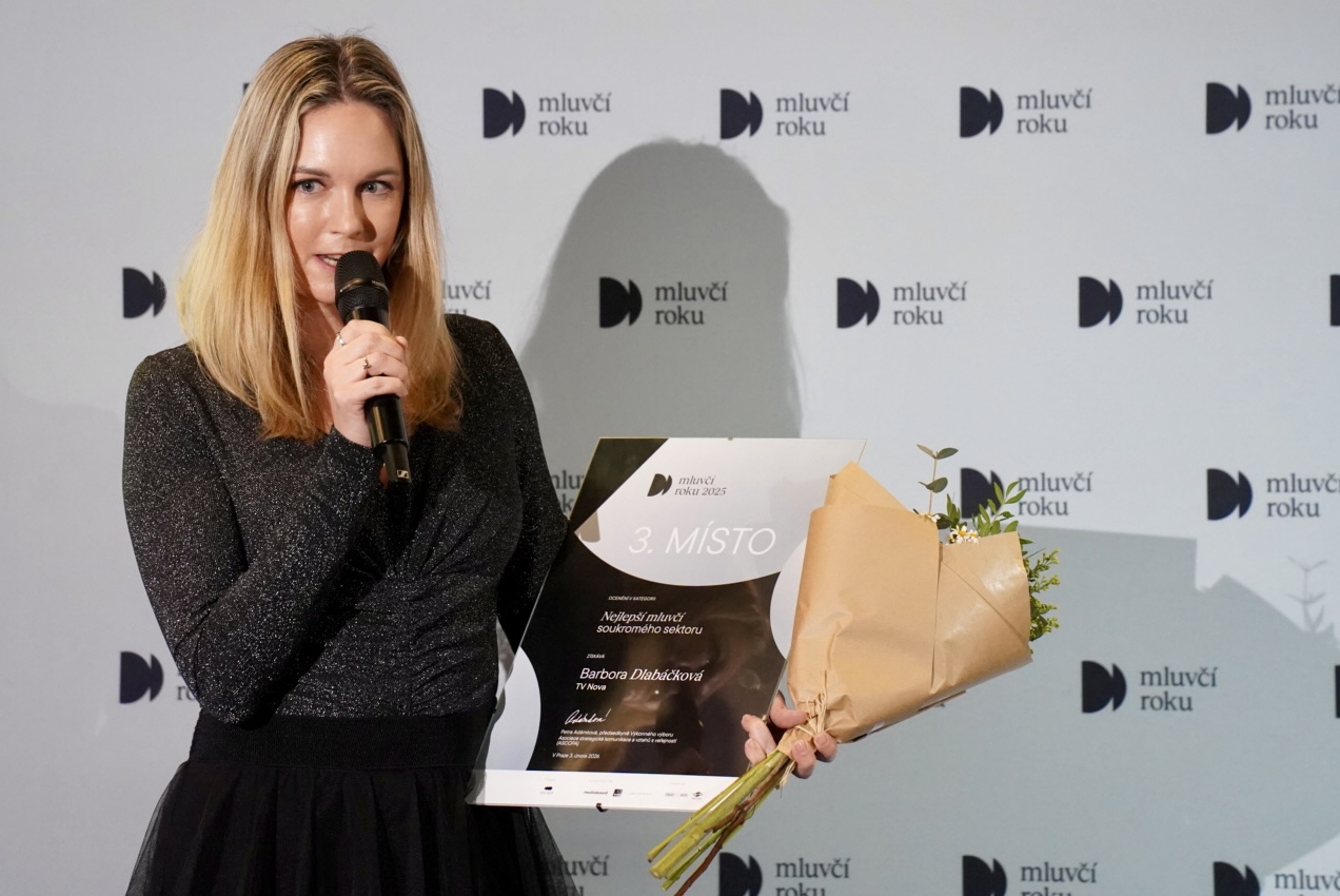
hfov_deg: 11.4
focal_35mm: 180
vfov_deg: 7.6
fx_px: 6704
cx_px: 670
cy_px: 448
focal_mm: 180
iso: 8000
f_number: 4
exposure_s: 1/200
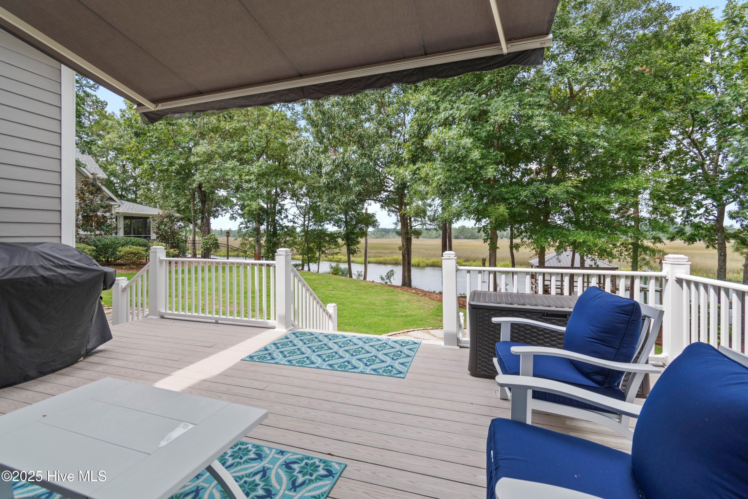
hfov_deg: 100.4
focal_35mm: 15
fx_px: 312
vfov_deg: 77.3
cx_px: 374
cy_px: 250
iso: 100
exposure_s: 1/100
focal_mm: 10
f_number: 5
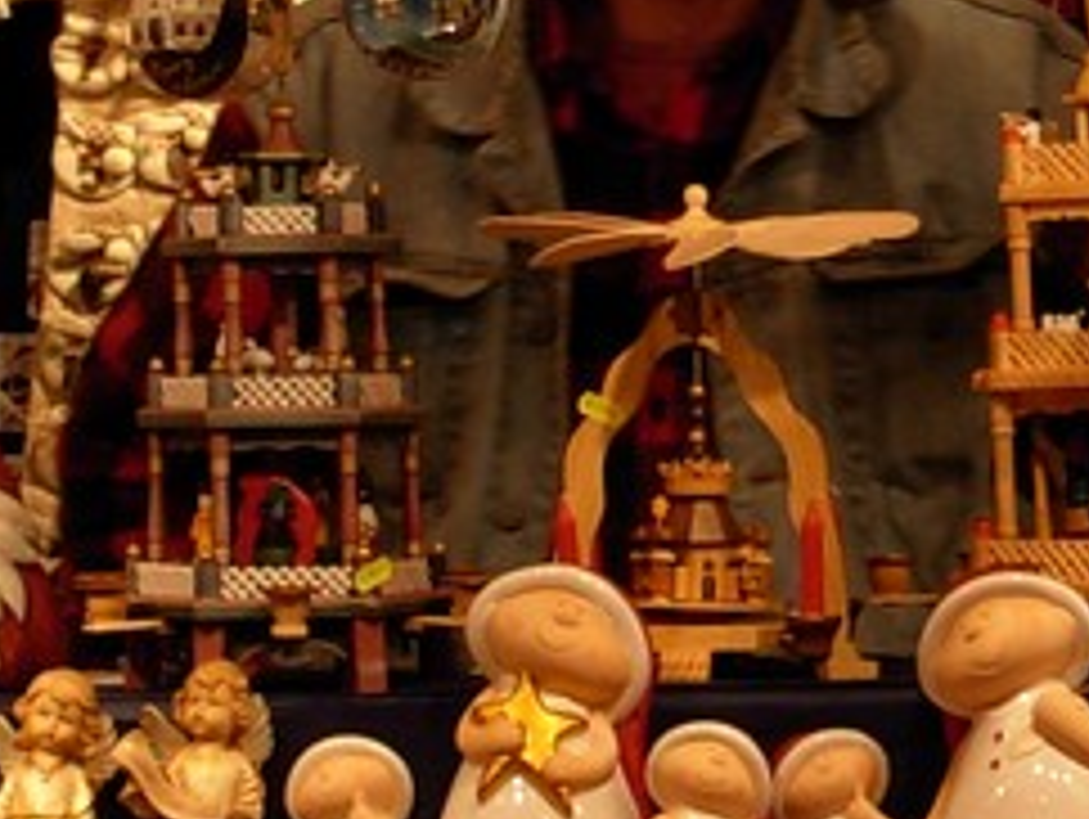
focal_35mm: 245
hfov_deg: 8.0
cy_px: 40
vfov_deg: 6.1
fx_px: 7715
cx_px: 1062
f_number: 3.3
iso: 79
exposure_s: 1/26.9
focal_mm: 9.5
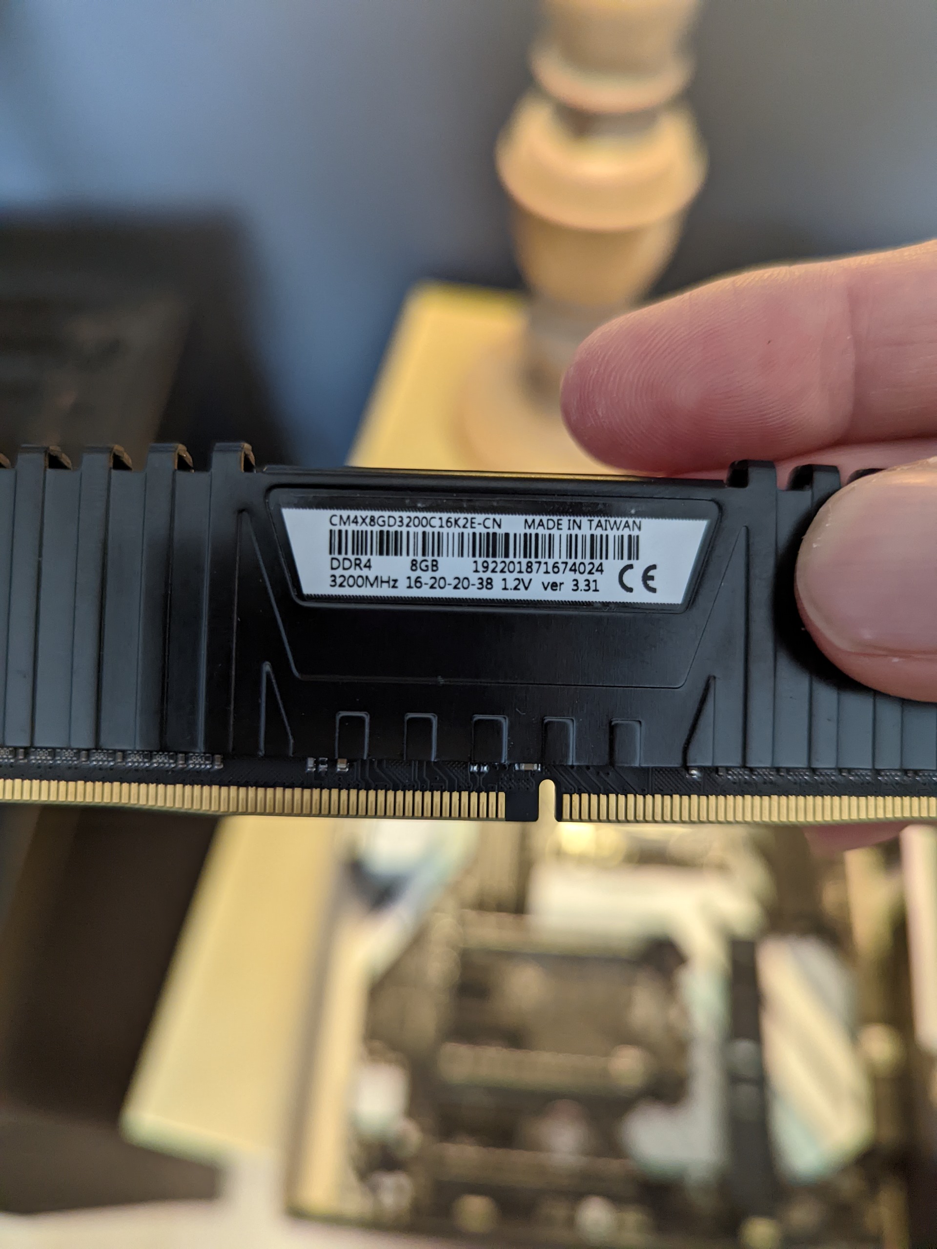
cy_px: 624
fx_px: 866
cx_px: 468
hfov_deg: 56.8
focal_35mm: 24
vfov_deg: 71.6
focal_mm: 6.81
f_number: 1.85
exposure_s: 1/72.5
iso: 958
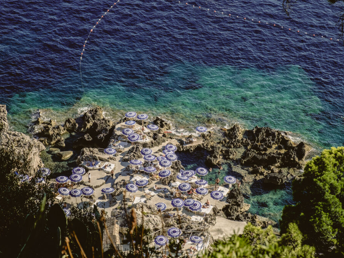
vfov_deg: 16.2
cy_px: 128
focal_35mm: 91
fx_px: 905
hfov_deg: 21.5
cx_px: 164
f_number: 8
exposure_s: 1/280
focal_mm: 55
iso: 400
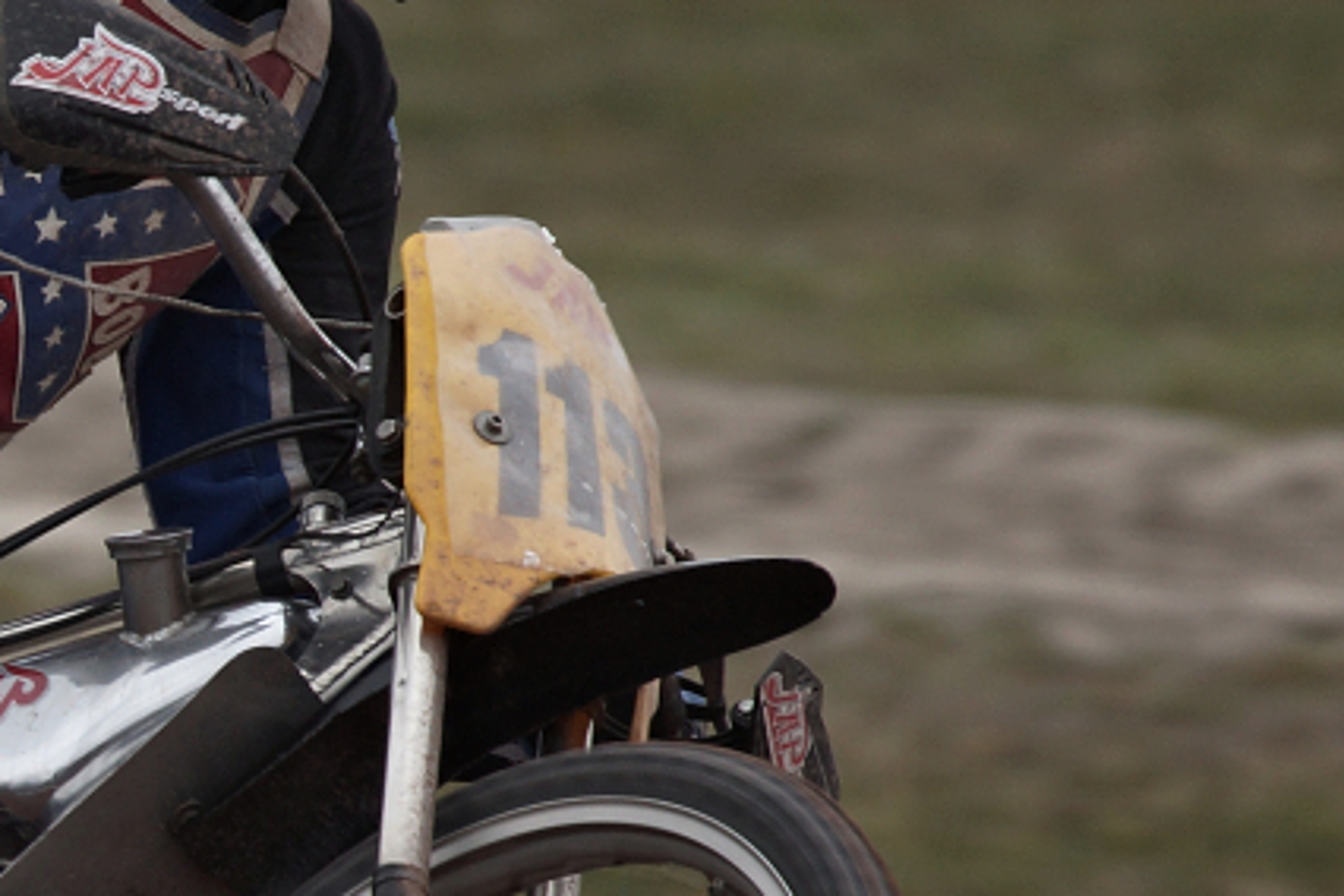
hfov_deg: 1.2
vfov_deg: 0.8
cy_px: 704
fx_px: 63163
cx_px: -413
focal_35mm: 1692
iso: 200
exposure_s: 1/640
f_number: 5.6
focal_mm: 400
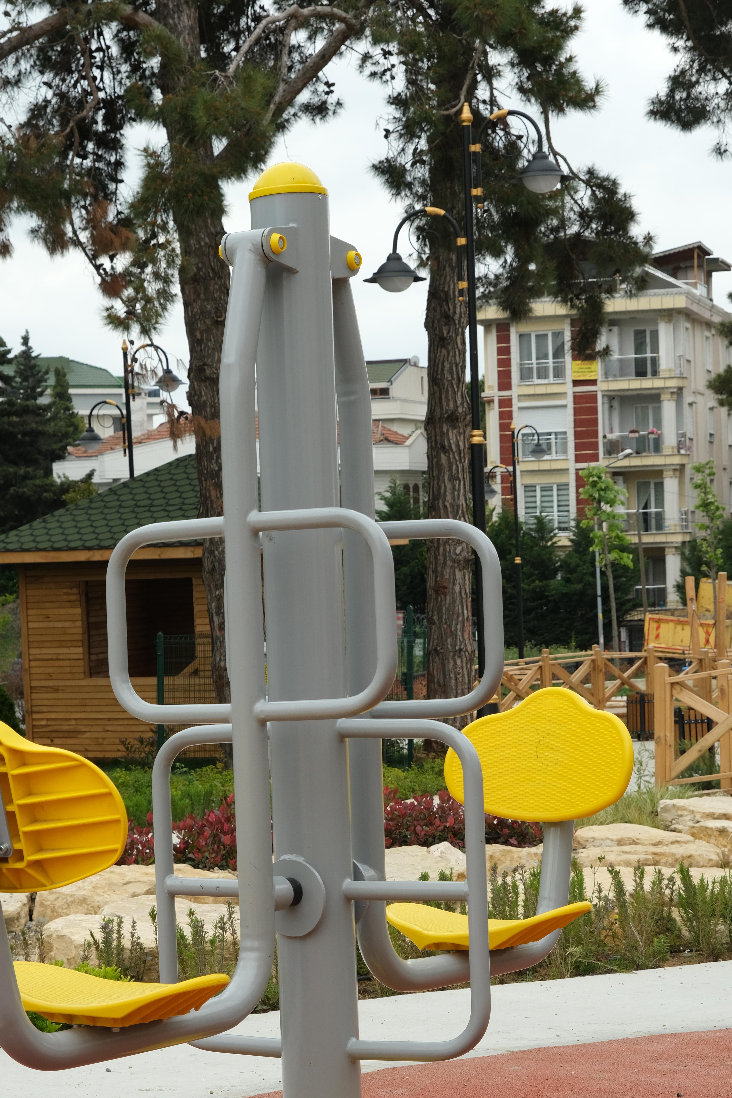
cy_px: 646
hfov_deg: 17.3
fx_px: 2409
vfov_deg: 25.6
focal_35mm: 79
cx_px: 310
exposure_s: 1/500
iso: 500
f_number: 8
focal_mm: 42.9
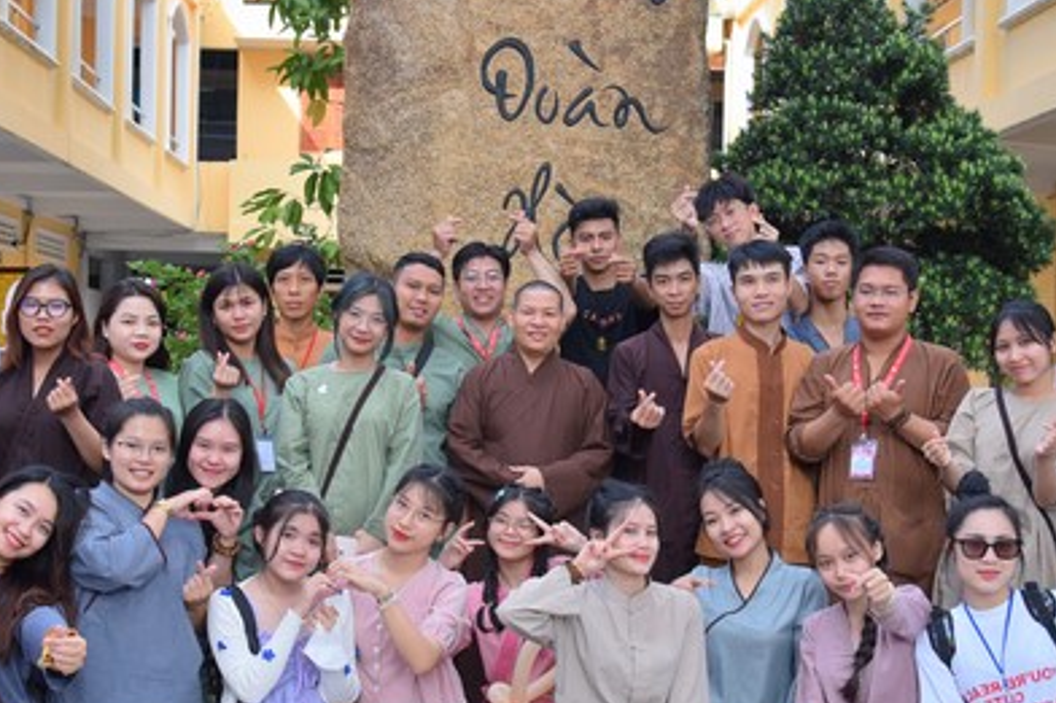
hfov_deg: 31.9
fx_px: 1847
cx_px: 488
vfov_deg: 21.5
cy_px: 370
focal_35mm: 63
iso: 160
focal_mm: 38
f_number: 5.6
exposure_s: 1/200
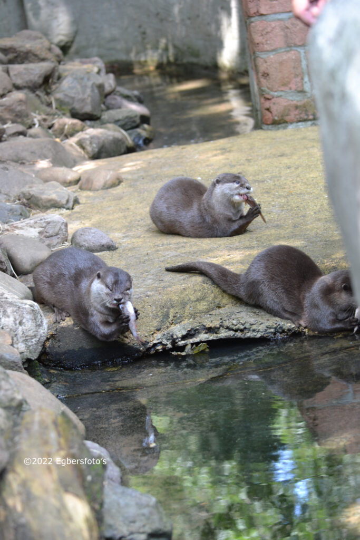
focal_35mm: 128
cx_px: 180
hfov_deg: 10.8
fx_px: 1912
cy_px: 270
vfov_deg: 16.1
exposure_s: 1/80
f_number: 4.5
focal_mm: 85
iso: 400
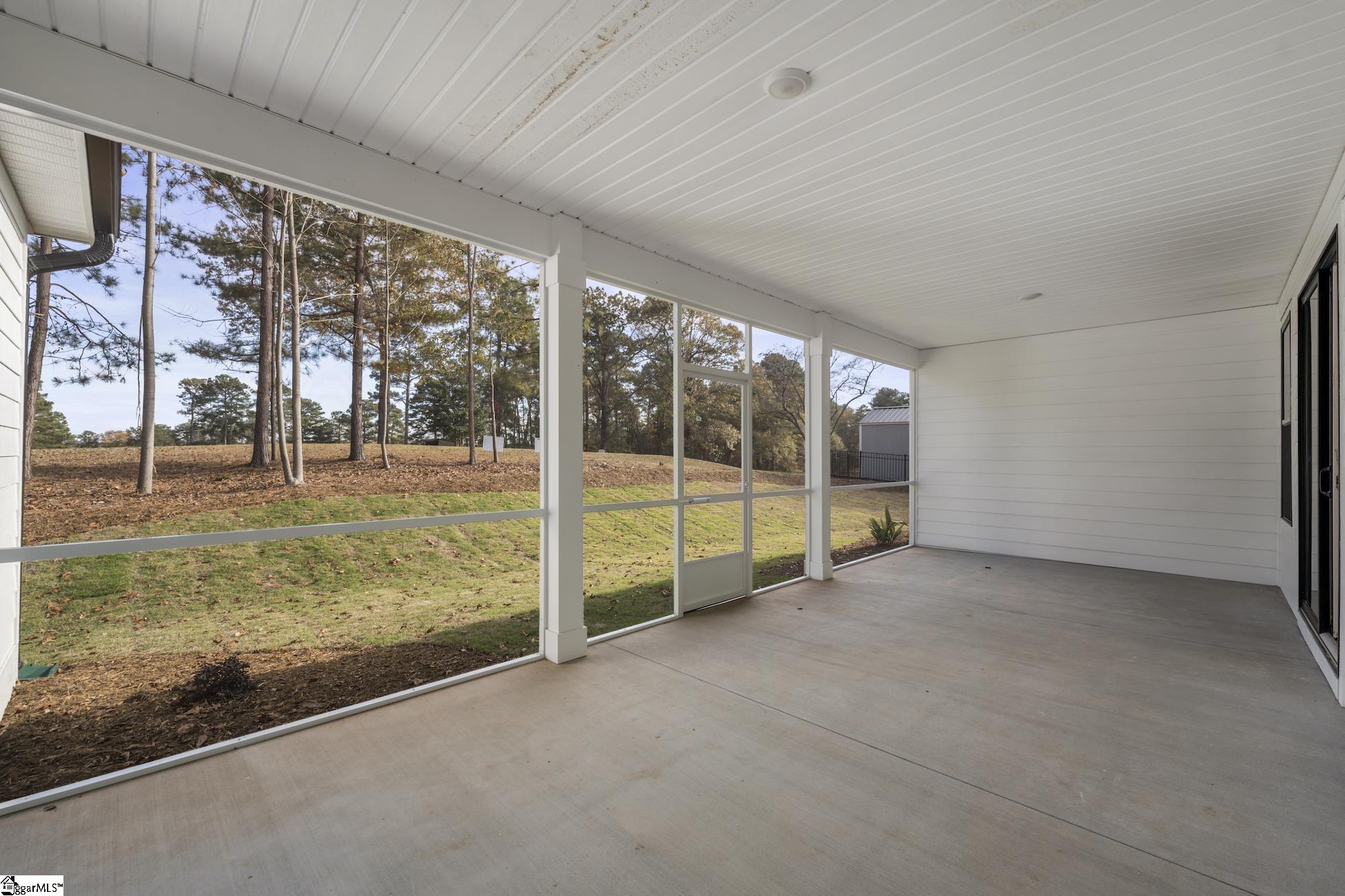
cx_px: 672
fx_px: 523
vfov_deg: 81.2
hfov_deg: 104.3
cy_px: 448
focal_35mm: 14
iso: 400
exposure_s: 1/60
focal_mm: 14
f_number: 6.3
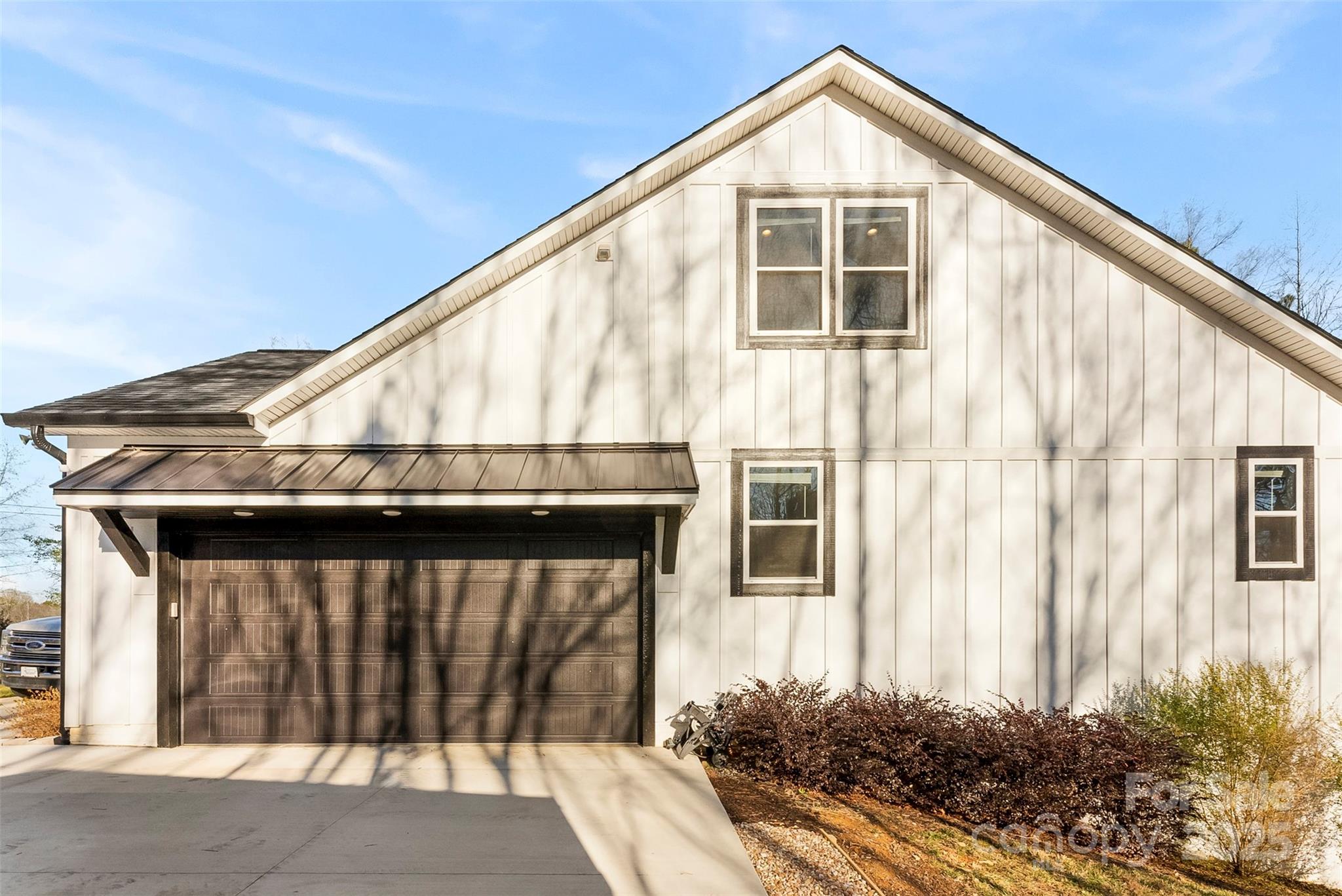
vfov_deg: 81.3
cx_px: 671
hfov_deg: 104.2
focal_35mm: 14
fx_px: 522
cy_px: 448
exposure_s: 1/320
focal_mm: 14
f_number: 10
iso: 1600
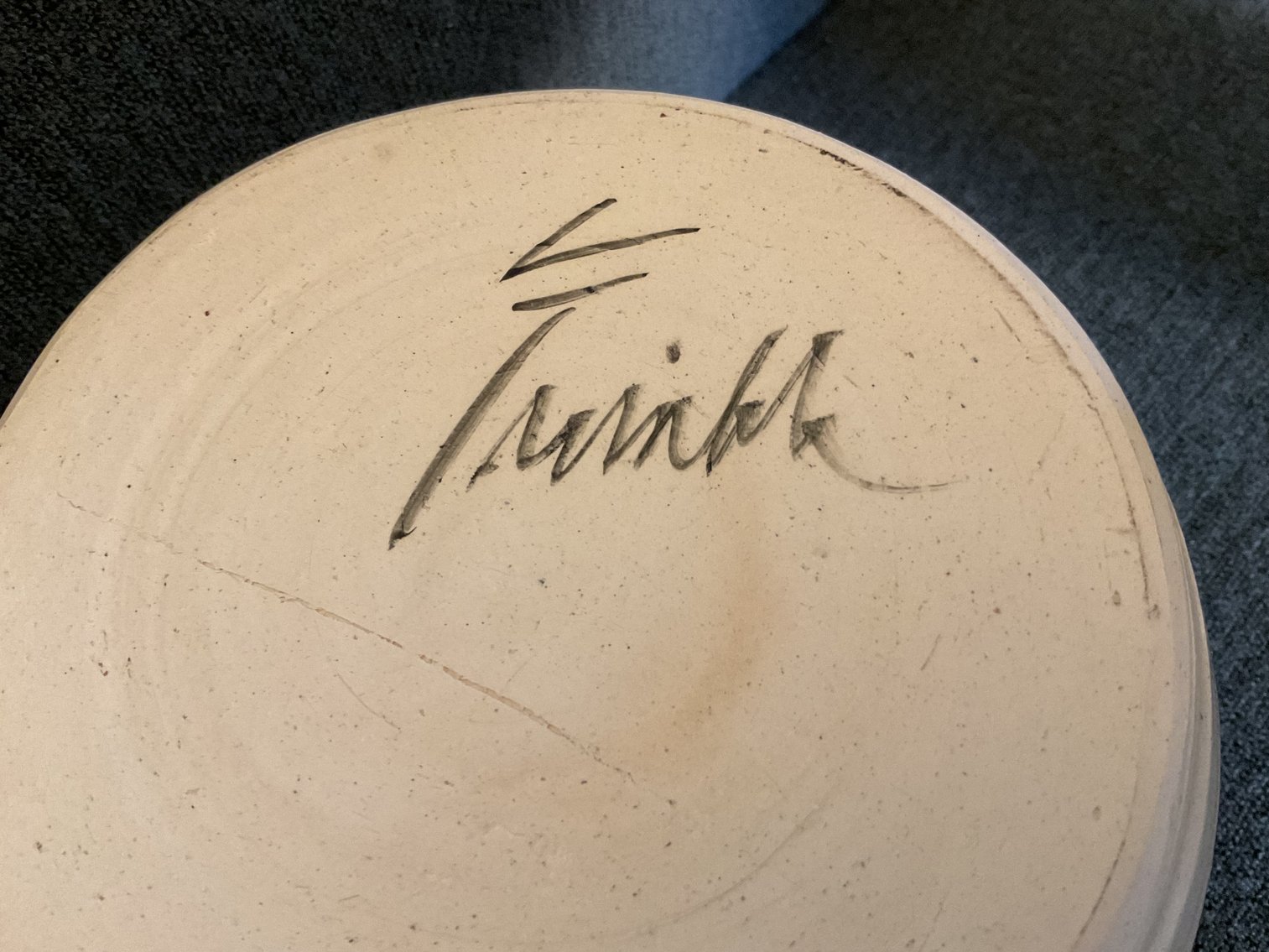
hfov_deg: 61.7
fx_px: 1063
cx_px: 634
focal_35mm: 29
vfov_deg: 48.2
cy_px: 476
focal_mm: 3
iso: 200
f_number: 1.8
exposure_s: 1/50
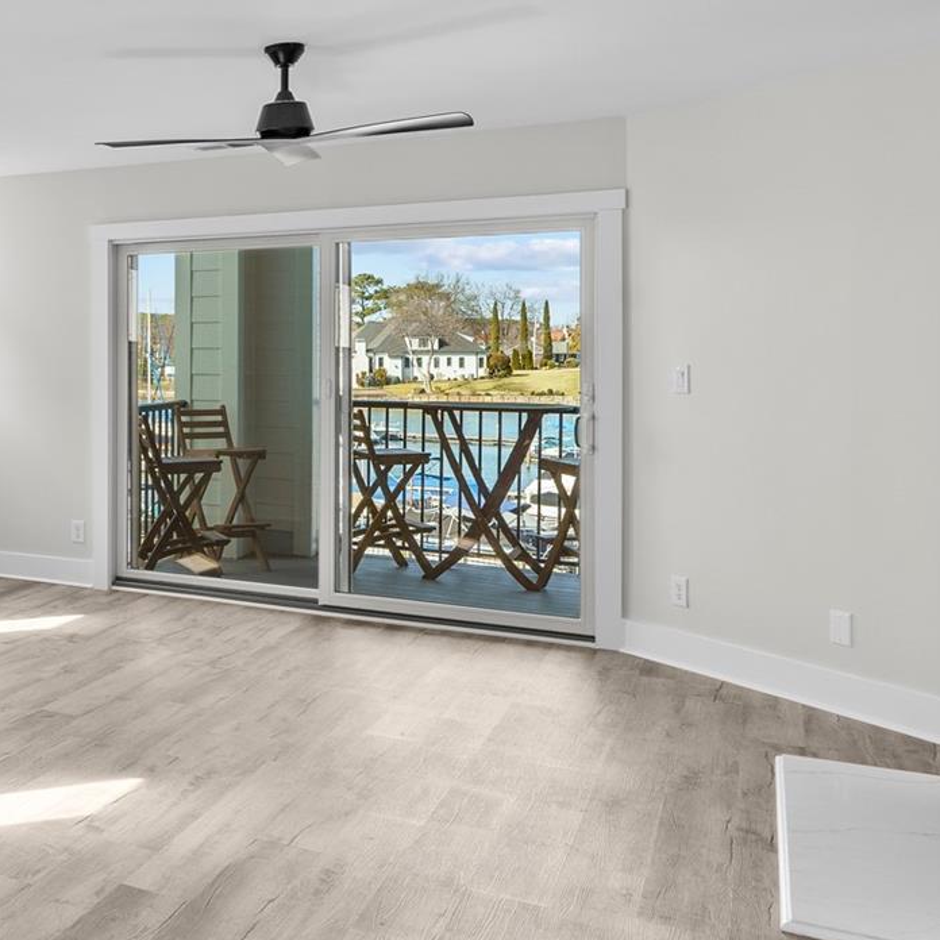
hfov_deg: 33.2
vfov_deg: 41.5
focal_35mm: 40
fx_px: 1229
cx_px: -219
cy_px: 349
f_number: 8
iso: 100
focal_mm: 16
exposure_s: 1/5
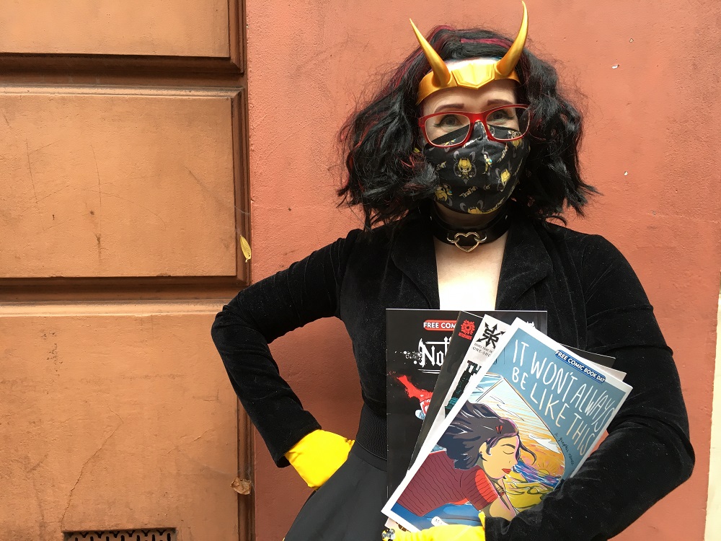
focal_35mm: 29
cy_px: 270
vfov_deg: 48.2
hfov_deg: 61.7
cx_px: 360
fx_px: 604
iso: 32
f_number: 2.2
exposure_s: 1/33
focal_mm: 4.15
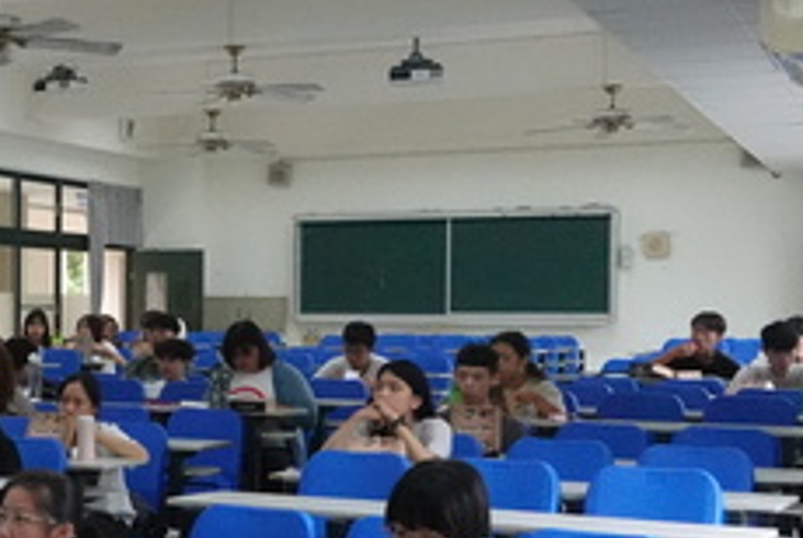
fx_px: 1630
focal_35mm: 73
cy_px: 358
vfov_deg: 18.7
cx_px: -63
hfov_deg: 25.8
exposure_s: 1/125
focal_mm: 9.52
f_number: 4
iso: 5000
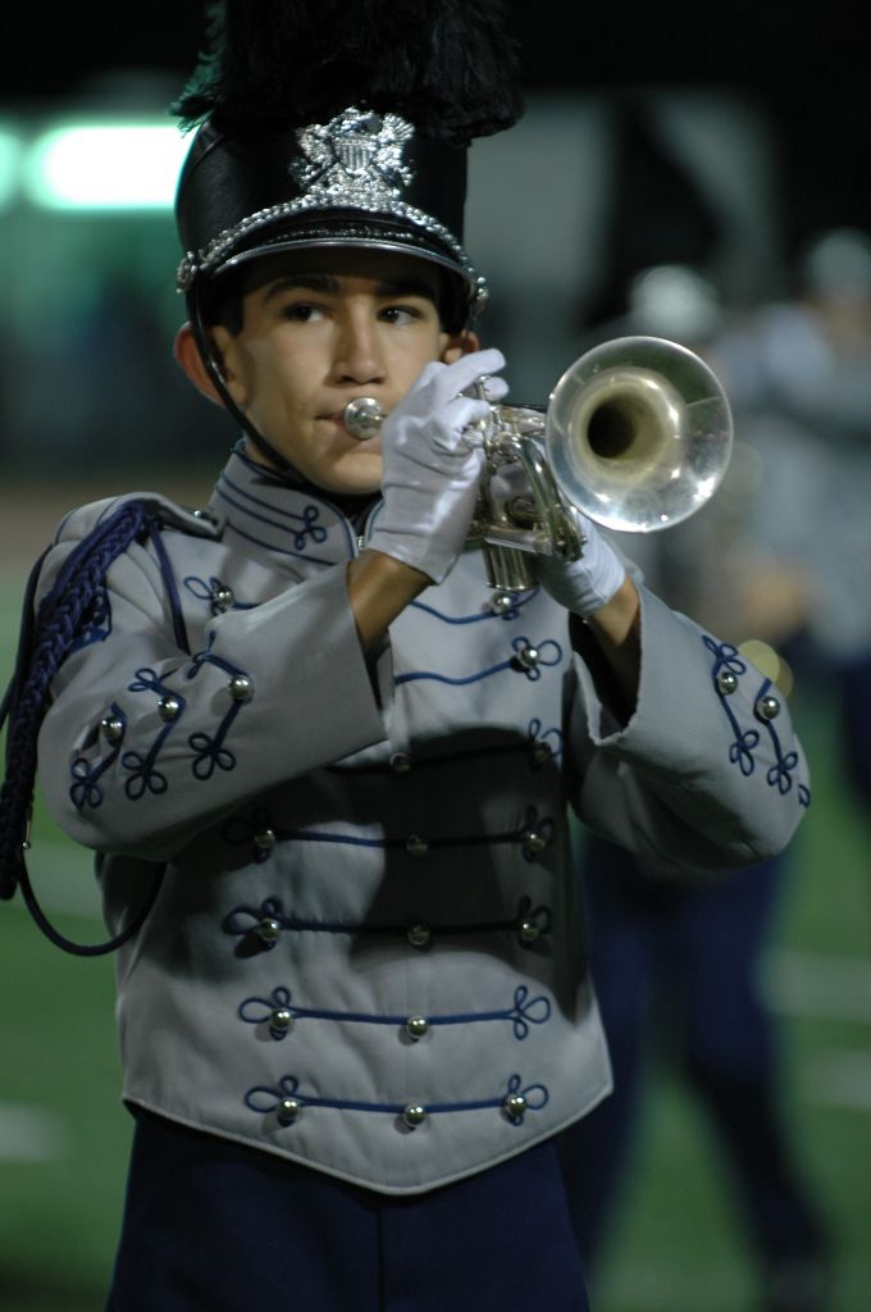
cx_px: 436
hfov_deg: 4.6
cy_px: 656
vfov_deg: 6.9
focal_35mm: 300
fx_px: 10916
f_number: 2.8
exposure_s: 1/60
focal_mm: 200
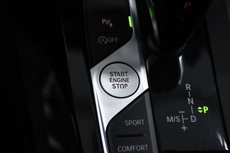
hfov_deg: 18.3
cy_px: 76
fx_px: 715
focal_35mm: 112
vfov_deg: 12.2
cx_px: 115
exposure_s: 1/500
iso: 2500
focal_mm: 75
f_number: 5.3
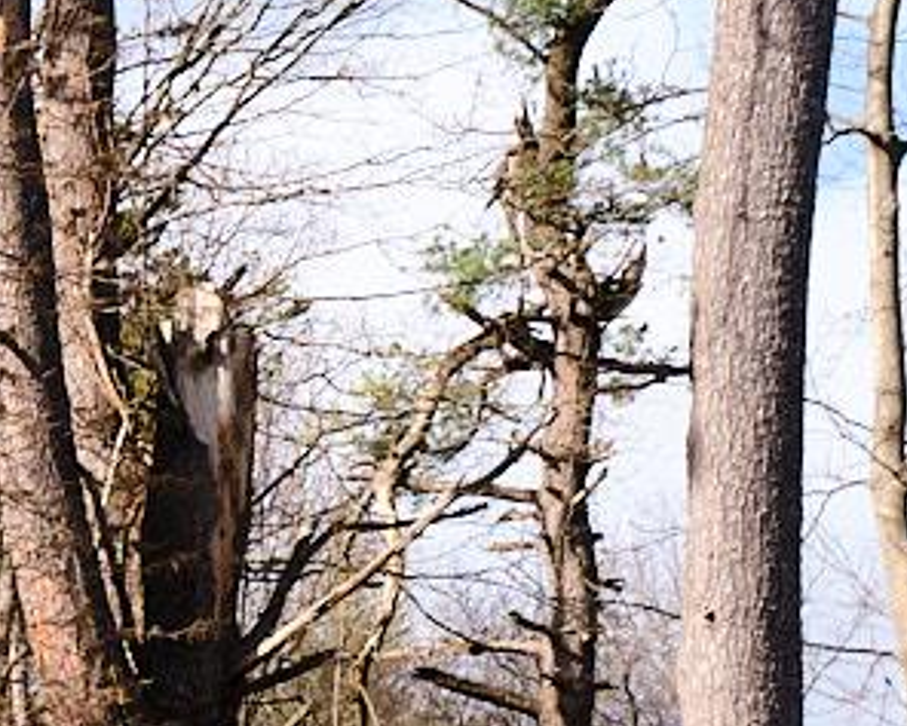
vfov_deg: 9.5
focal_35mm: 156
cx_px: -444
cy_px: 1261
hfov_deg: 11.8
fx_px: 4189
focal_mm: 16
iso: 125
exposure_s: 1/320
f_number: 6.4
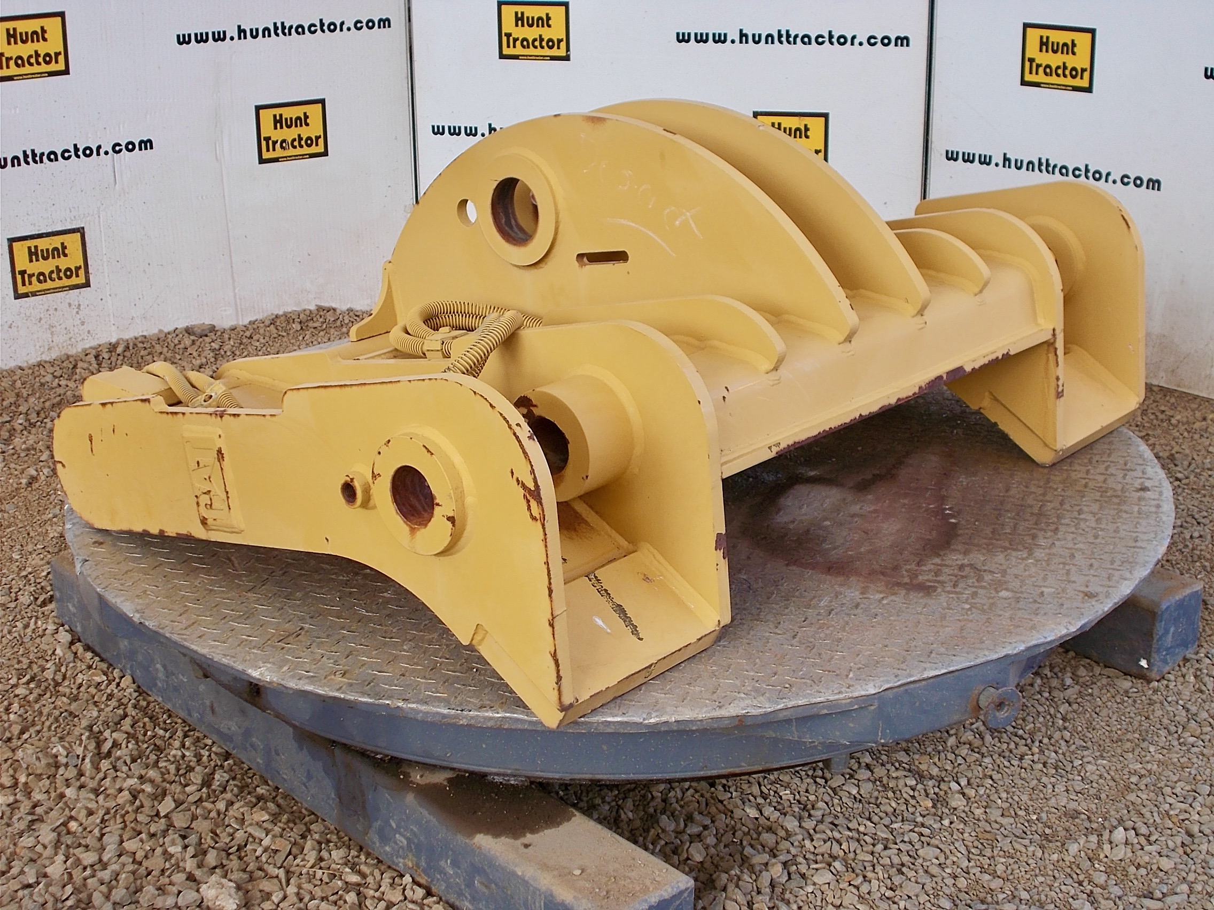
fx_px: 1754
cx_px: 607
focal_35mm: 50
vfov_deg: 29.1
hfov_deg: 38.2
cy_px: 455
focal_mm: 9
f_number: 4.5
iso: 80
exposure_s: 1/80
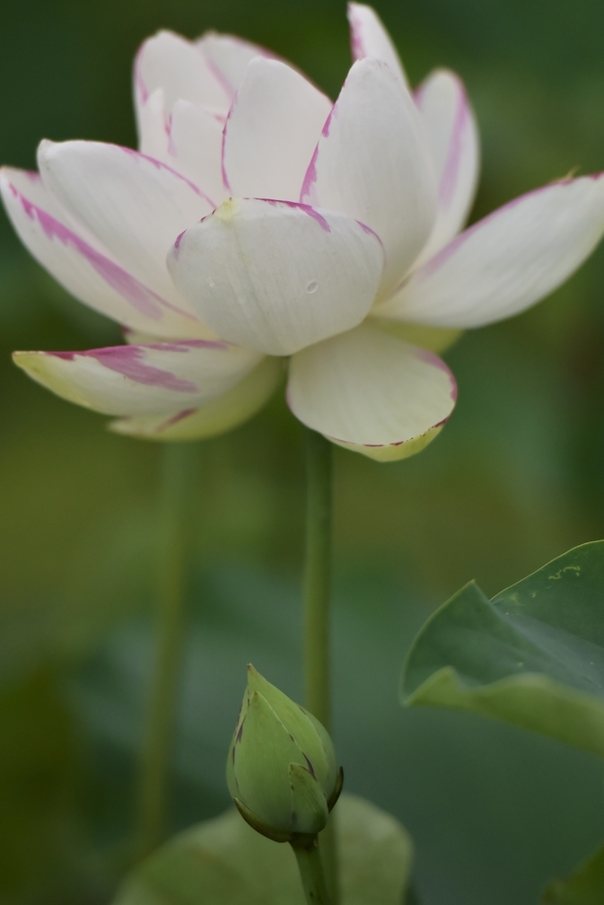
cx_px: 304
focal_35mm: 238
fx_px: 5983
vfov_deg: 8.6
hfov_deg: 5.8
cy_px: 440
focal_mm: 200
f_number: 2.8
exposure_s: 1/1600
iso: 800
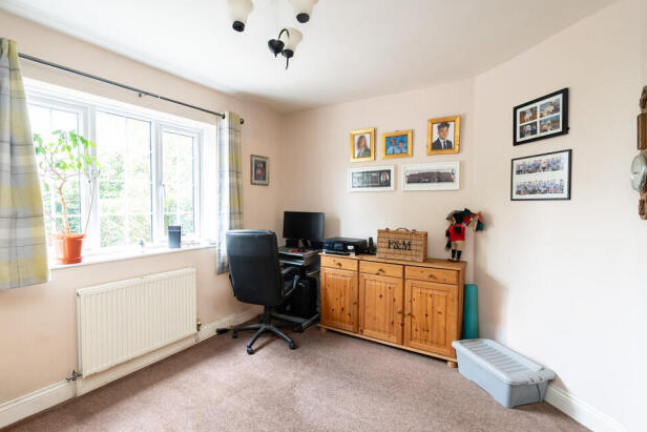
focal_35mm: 17
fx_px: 306
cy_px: 215
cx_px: 309
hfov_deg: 93.2
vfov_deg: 70.5
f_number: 7.1
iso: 1000
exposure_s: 1/25
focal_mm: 16
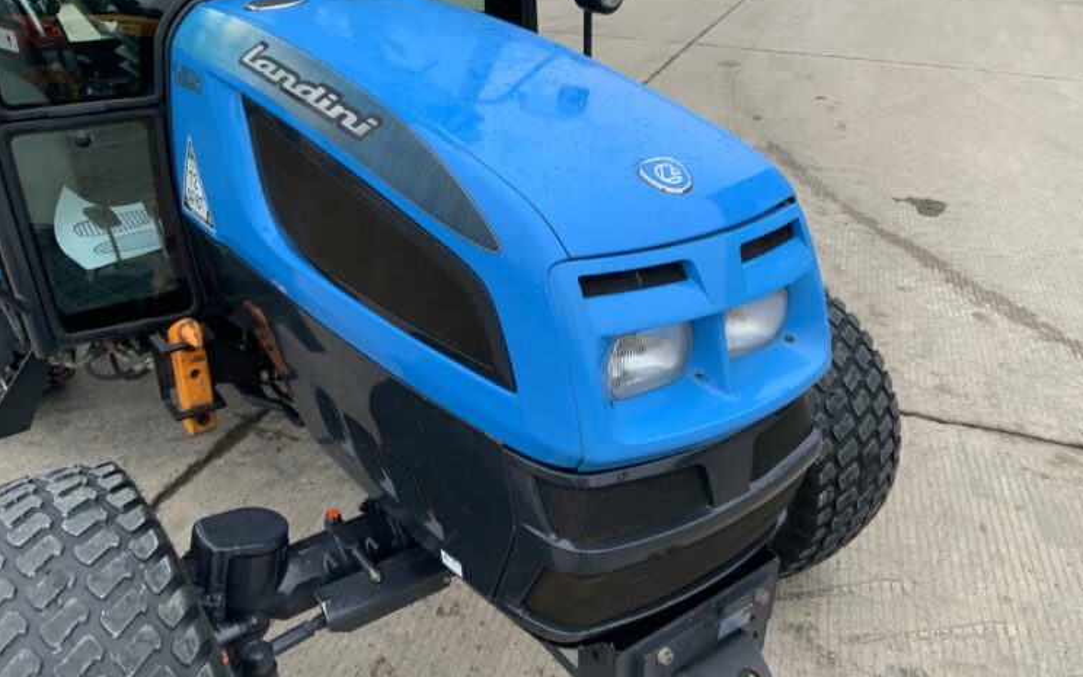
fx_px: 915
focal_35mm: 31
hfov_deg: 61.2
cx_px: 542
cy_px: 306
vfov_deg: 40.6
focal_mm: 3
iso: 50
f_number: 1.8
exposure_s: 1/122
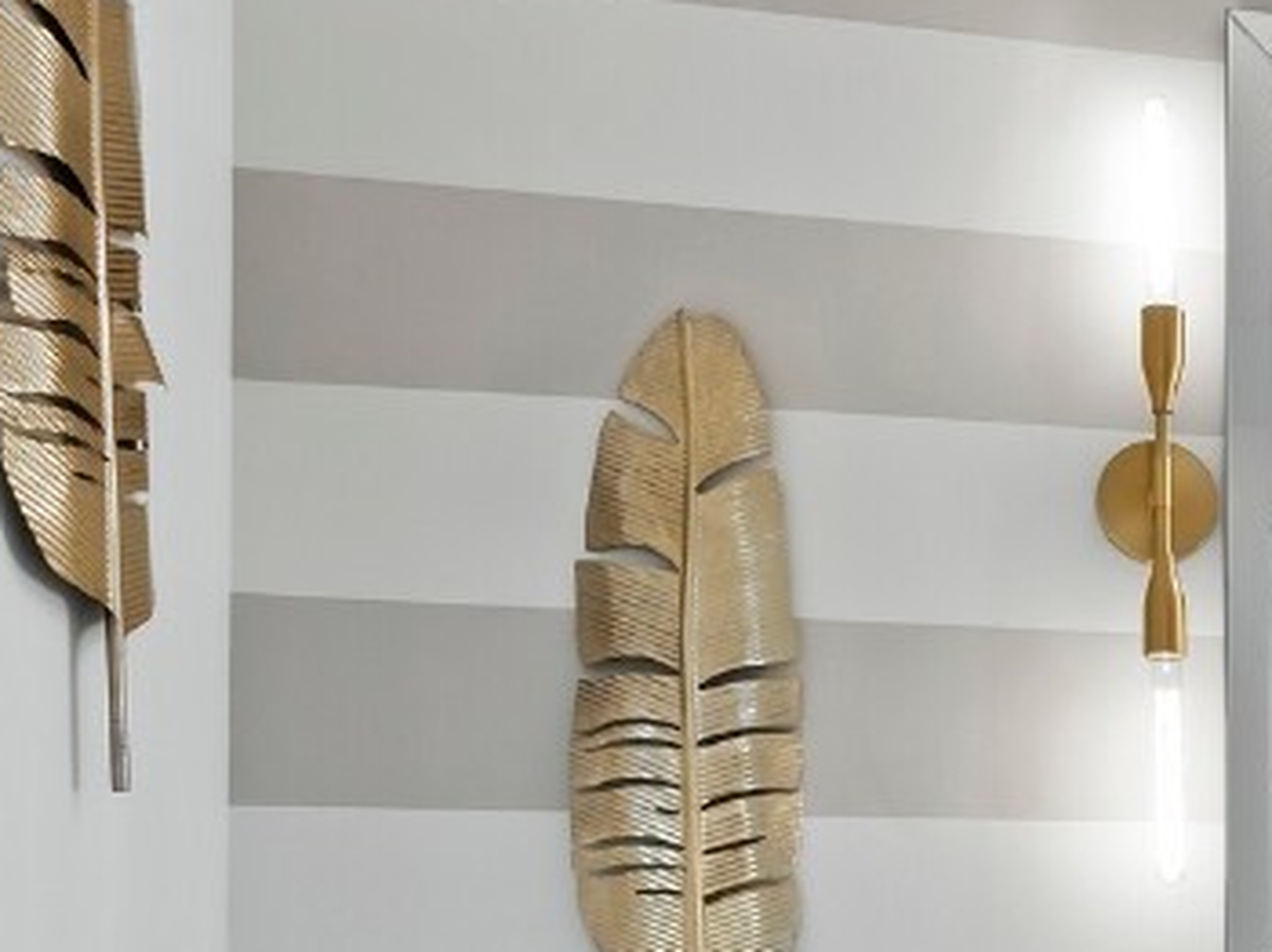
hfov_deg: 39.1
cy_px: 908
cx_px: 1341
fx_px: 1506
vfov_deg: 32.8
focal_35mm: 41
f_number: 11
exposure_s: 1/2.5
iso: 400
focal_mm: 7
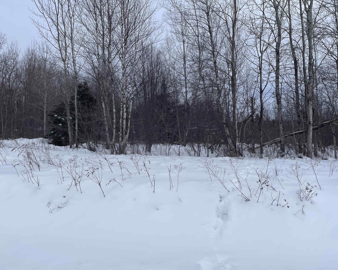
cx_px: 156
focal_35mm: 28
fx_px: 280
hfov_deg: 62.1
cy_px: 132
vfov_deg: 51.5
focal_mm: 4.2
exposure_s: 1/2212
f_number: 1.6
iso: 32
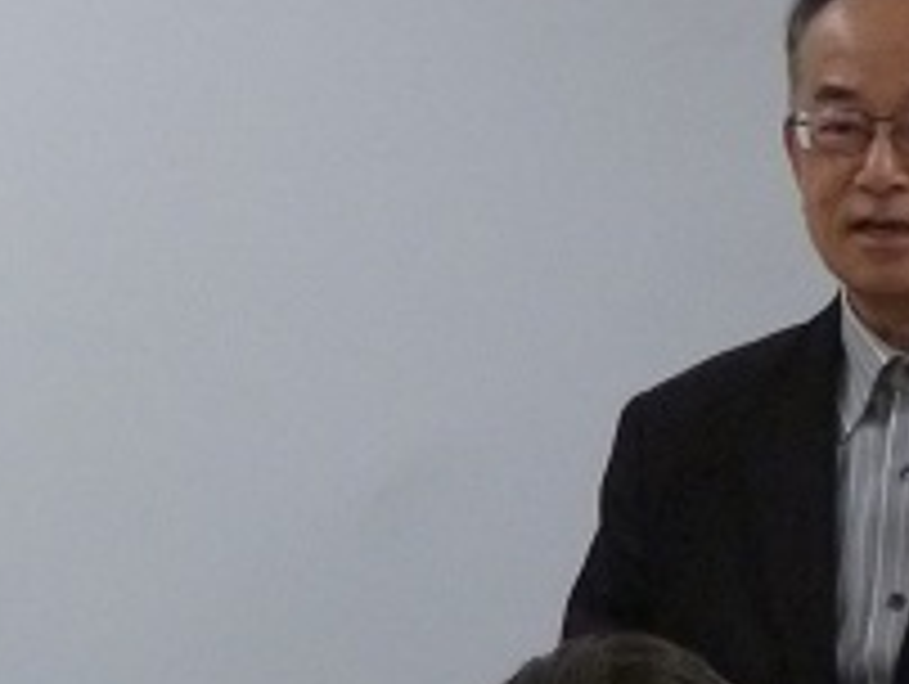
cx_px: 864
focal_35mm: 498
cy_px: -14
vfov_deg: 3.0
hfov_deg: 4.0
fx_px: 13093
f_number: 5.2
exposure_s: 1/40
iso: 400
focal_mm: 23.4
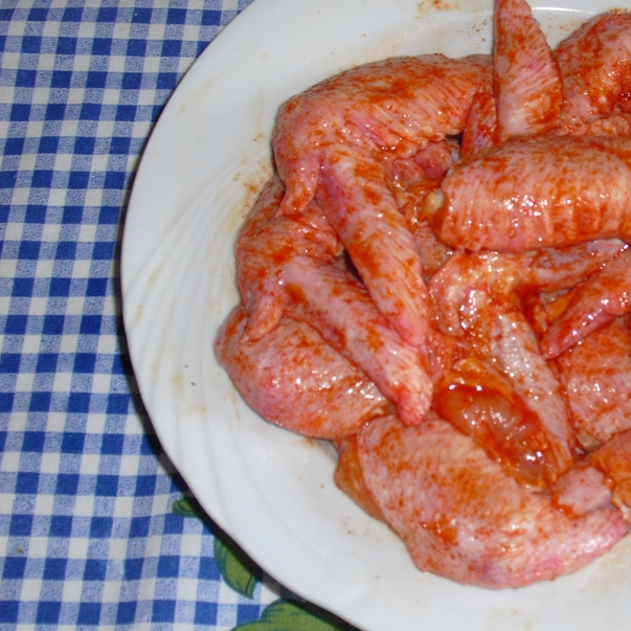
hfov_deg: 25.5
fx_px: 1361
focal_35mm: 66
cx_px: 528
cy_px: 325
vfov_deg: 26.1
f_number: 3.4
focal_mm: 7.7
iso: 100
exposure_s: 1/60
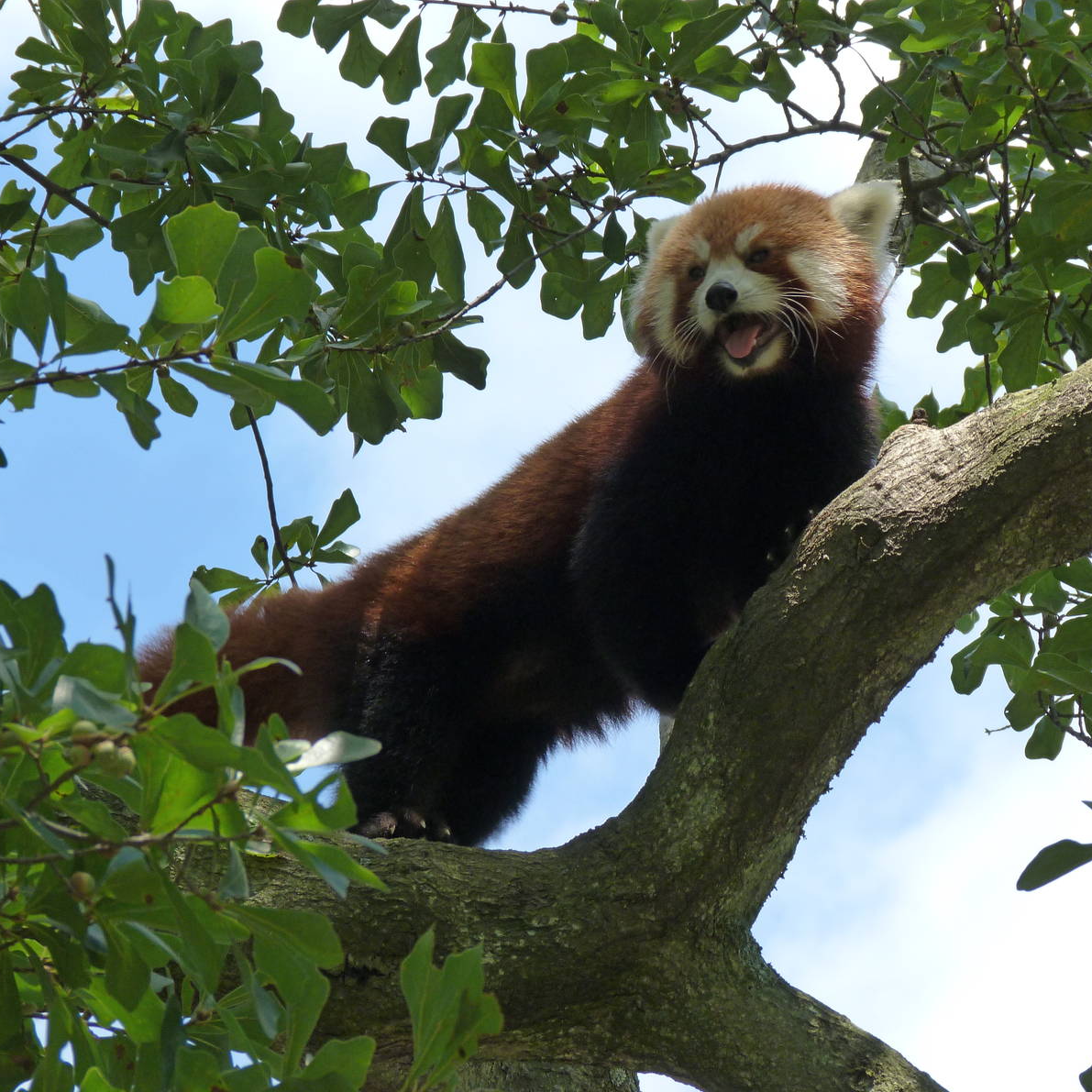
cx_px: 660
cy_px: 549
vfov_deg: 10.6
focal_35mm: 165
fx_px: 5889
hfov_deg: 10.6
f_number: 4.5
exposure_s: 1/200
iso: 125
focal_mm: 25
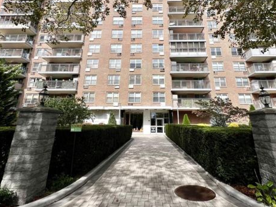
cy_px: 79
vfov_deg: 70.6
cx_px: 149
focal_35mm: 18
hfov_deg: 87.5
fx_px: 144
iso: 32
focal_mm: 1.57
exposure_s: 1/1647
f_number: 1.8
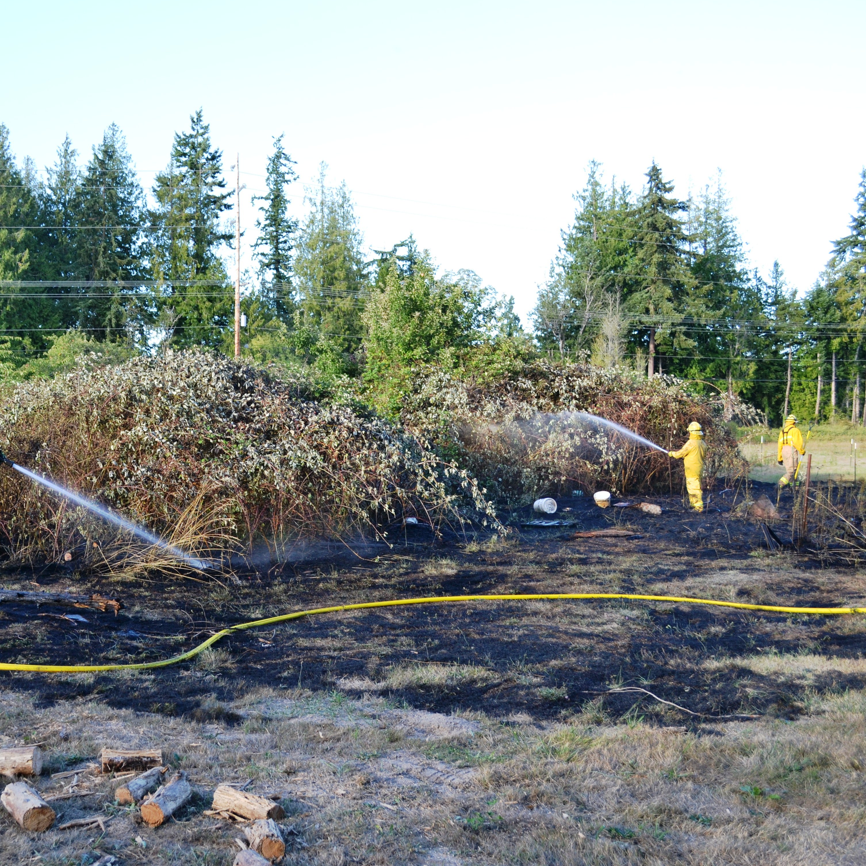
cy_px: 438
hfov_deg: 42.2
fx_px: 1104
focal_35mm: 39
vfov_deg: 42.8
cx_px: 285
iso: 180
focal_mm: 20
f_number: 5.6
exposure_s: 1/125
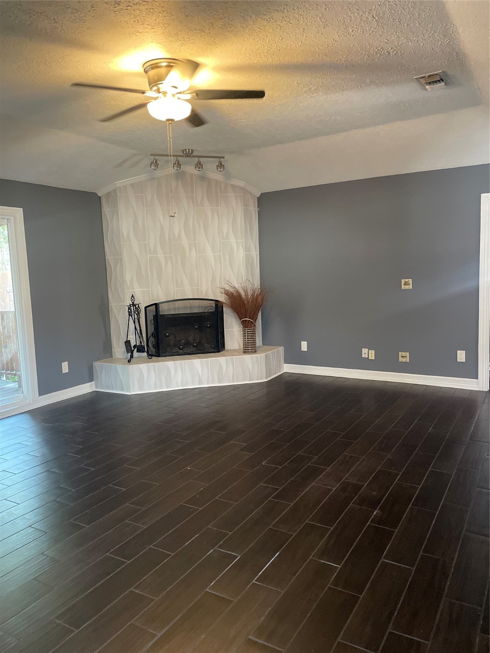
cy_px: 326
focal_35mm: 26
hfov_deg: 53.1
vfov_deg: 67.3
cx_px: 245
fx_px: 491
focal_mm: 4.2
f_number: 1.6
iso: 500
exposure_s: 1/60
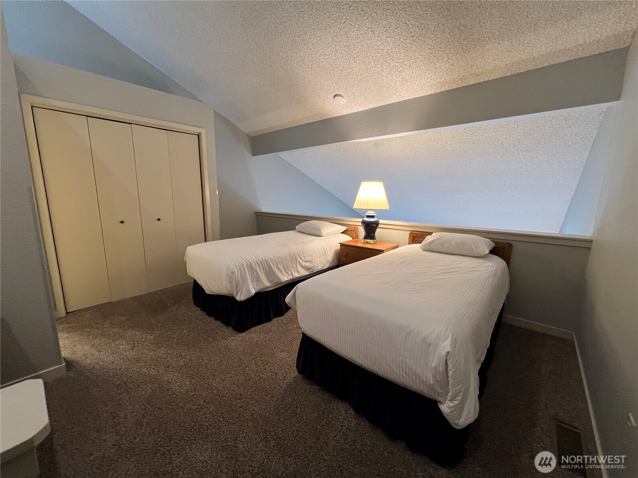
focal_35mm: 13
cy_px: 239
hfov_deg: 106.2
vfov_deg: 89.9
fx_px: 240
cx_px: 319
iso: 320
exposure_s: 1/60
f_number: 1.8
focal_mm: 1.57
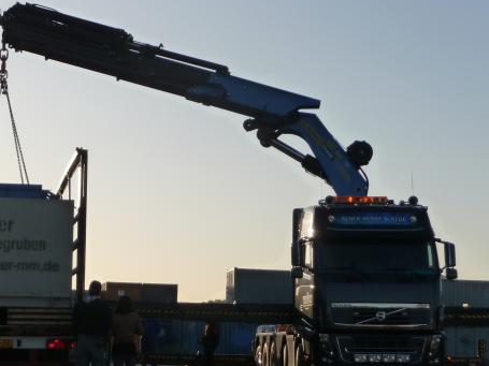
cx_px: 168
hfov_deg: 20.6
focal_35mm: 95
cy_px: 215
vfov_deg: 15.5
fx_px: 1342
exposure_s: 1/1000
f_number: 4.6
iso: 160
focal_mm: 12.2
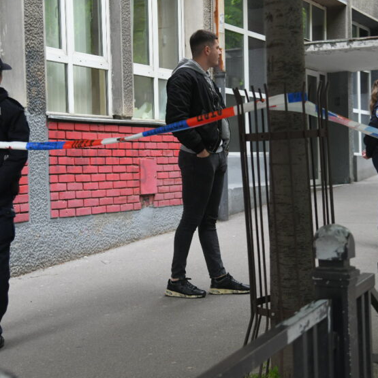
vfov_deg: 25.0
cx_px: 207
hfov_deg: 25.0
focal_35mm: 69
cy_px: 152
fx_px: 852
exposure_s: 1/320
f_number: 4
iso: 1250
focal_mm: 44
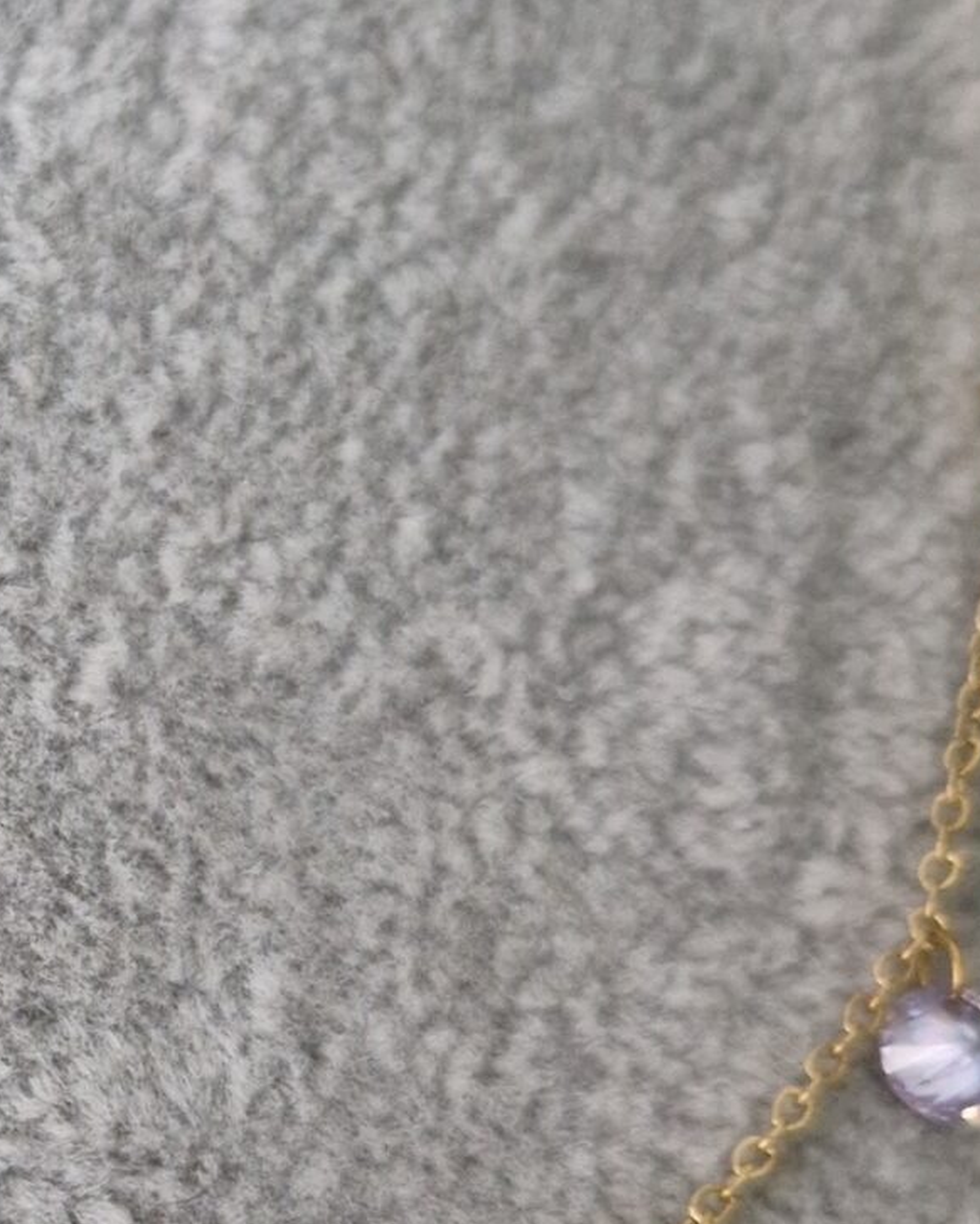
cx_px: -266
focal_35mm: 79
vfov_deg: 24.0
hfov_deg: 18.2
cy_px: 860
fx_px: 2863
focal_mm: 5.4
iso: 100
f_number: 1.8
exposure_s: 1/100
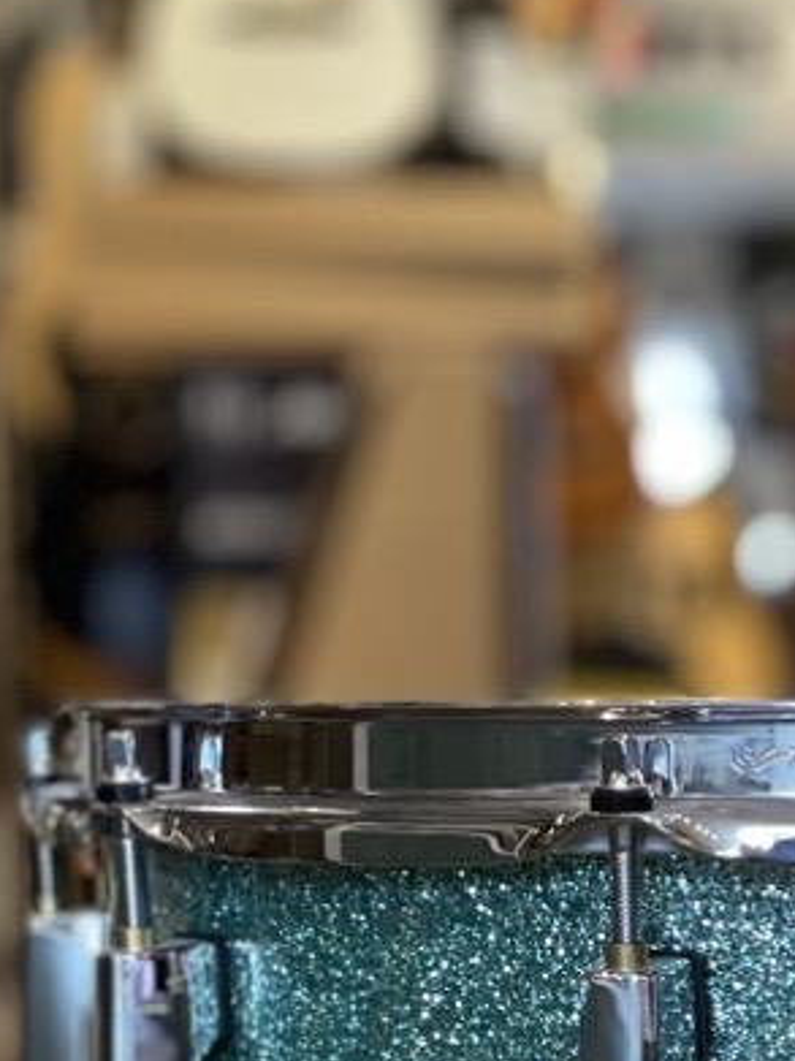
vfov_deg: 14.3
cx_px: 901
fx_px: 4075
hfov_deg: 11.0
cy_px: 1319
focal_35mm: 133
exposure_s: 1/40
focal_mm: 6
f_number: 2
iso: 250
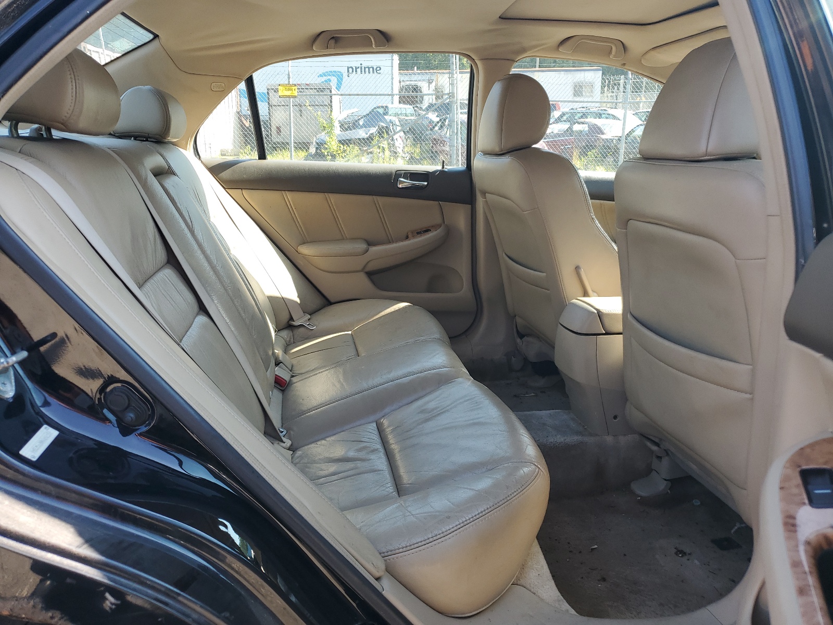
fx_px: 626
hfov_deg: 67.3
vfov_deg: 53.1
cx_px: 416
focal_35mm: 26
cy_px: 312
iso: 50
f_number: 1.5
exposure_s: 1/270
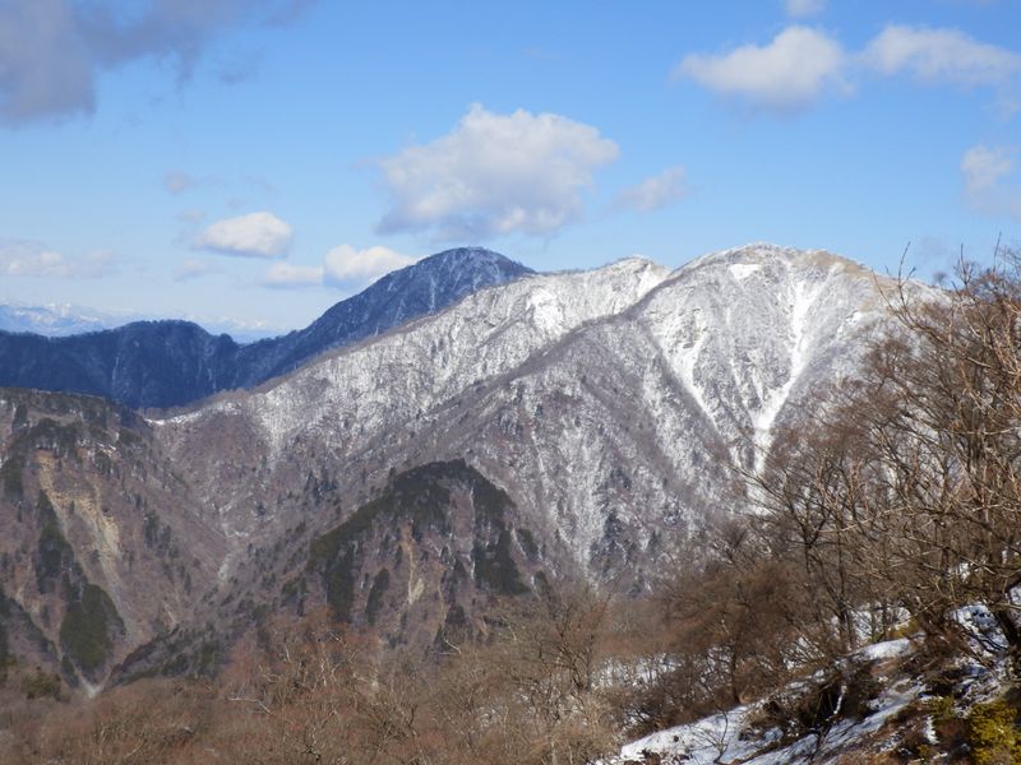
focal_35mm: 63
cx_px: 510
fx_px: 1858
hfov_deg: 30.7
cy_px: 382
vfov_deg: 23.3
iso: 80
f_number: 4.6
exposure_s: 1/800
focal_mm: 11.1
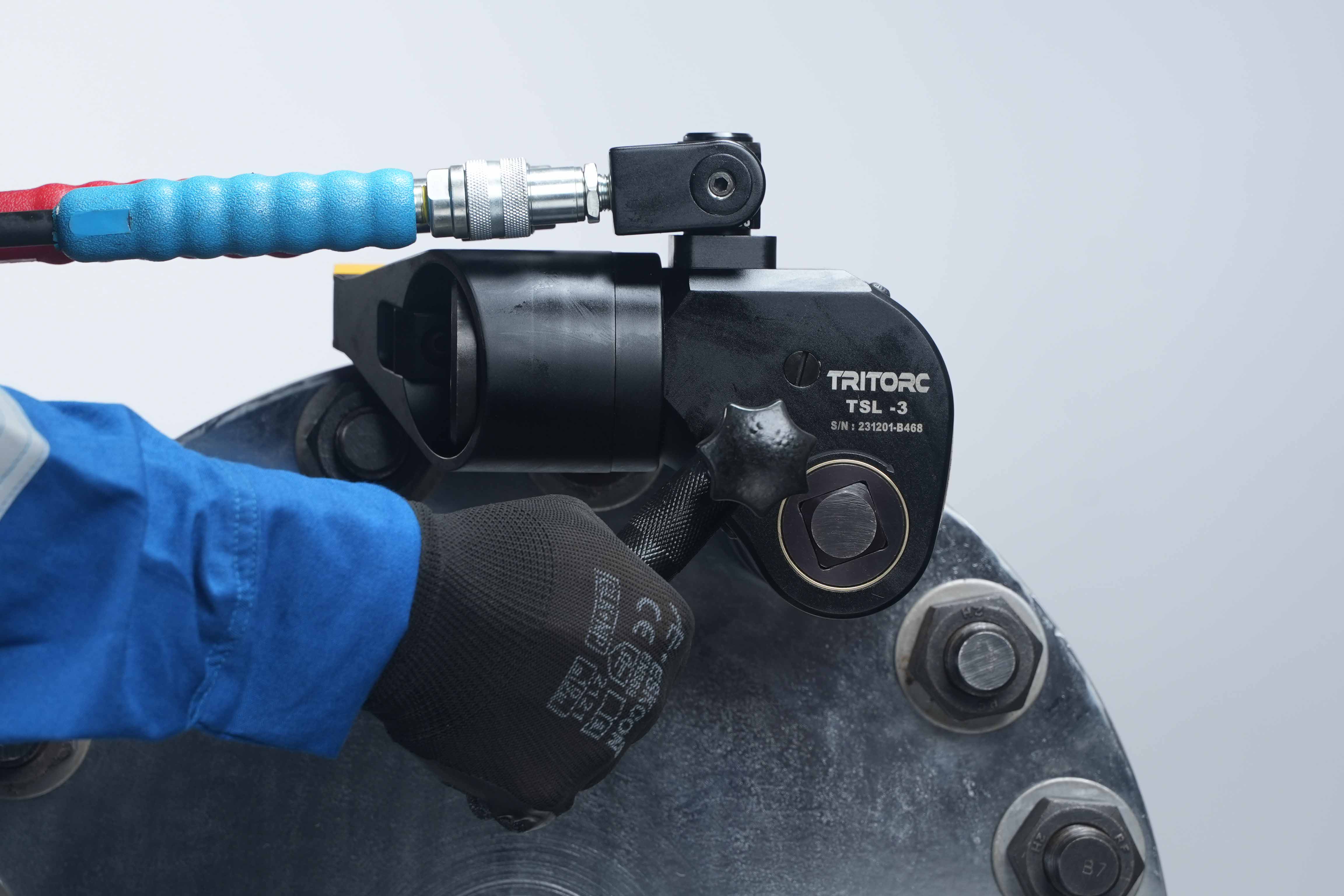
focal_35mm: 112
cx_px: 672
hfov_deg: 18.3
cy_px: 448
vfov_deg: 12.2
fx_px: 4181
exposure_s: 1/125
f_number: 6.3
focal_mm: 75
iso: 200
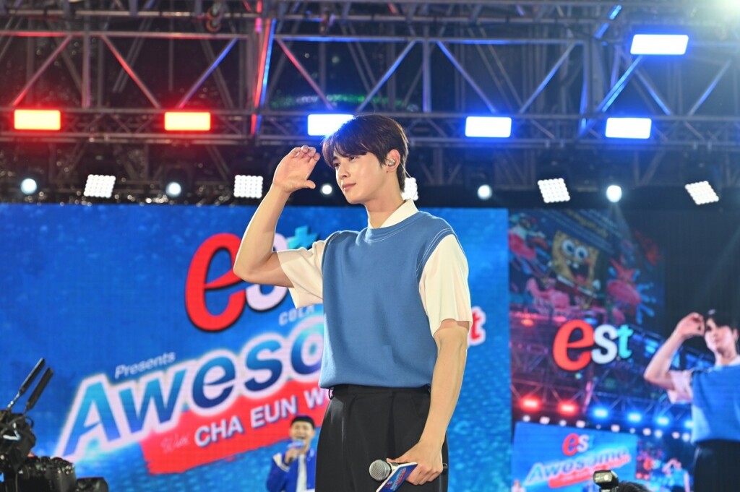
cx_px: 370
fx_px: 1951
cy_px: 246
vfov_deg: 14.4
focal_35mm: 95
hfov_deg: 21.5
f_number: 5.6
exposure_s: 1/160
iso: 640
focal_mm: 95
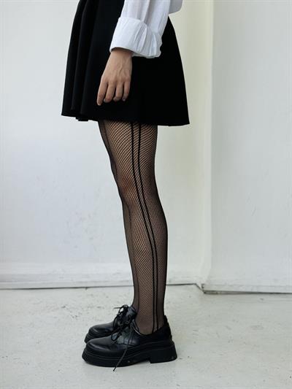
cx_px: 146
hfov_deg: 30.3
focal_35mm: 48
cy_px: 194
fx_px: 540
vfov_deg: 39.6
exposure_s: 1/264
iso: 64
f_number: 1.78
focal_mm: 6.76
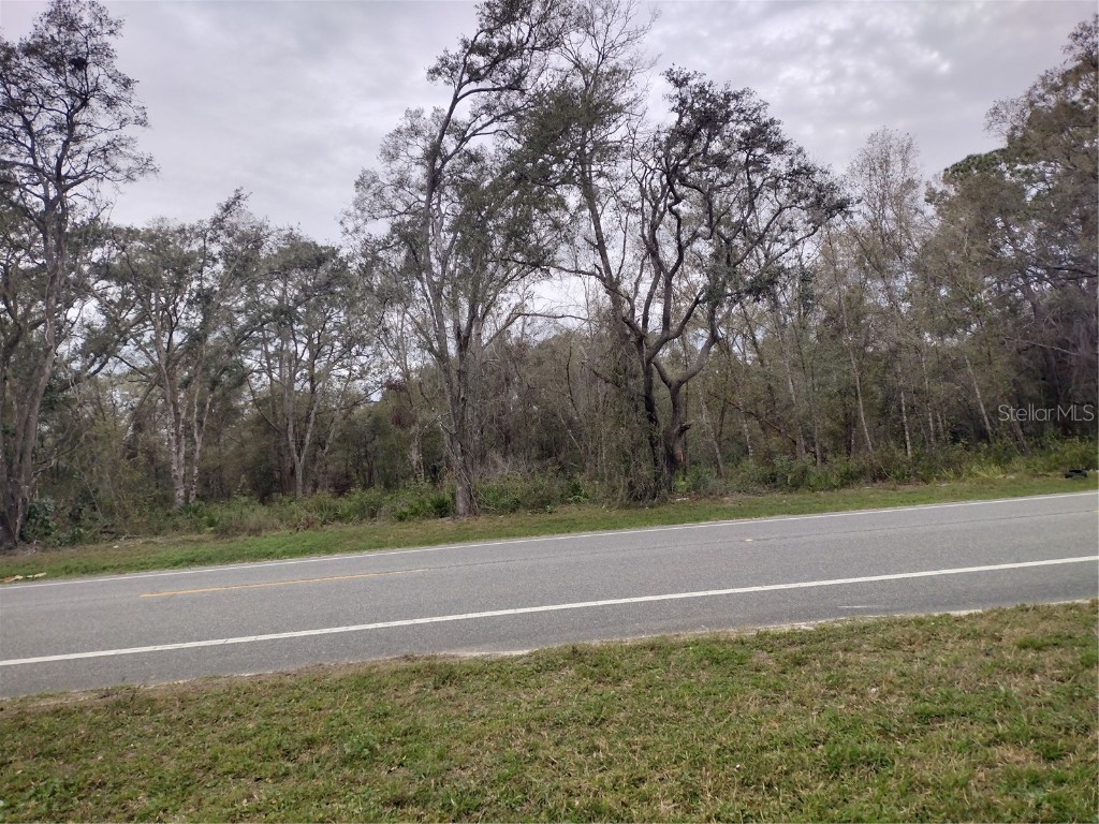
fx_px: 857
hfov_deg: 65.3
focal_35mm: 27
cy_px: 412
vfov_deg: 51.4
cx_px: 550
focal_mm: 4.71
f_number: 1.7
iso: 100
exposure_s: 1/1882
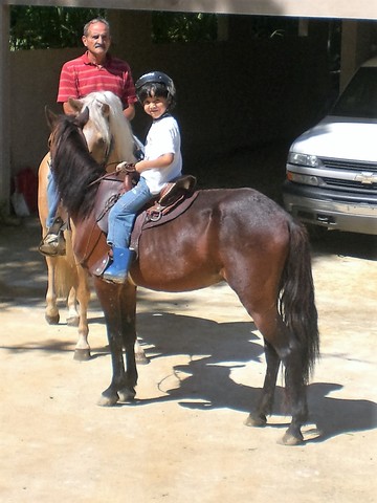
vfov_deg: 49.0
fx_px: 552
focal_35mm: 38
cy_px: 252
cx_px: 188
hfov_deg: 37.7
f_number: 4.4
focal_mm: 6.3
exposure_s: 1/400
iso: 50
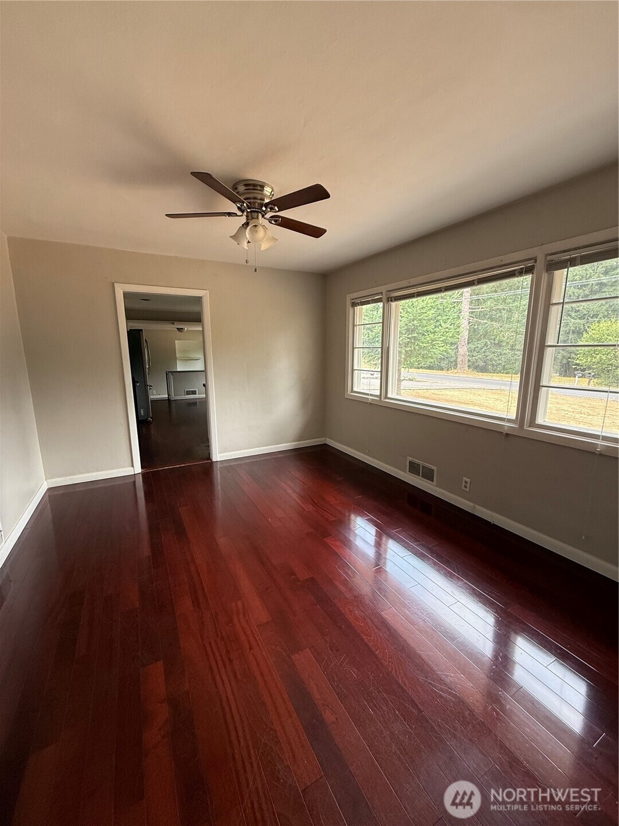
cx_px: 310
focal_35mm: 14
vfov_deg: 102.1
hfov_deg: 85.7
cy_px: 413
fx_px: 334
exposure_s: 1/99
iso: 200
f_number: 2.2
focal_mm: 2.22
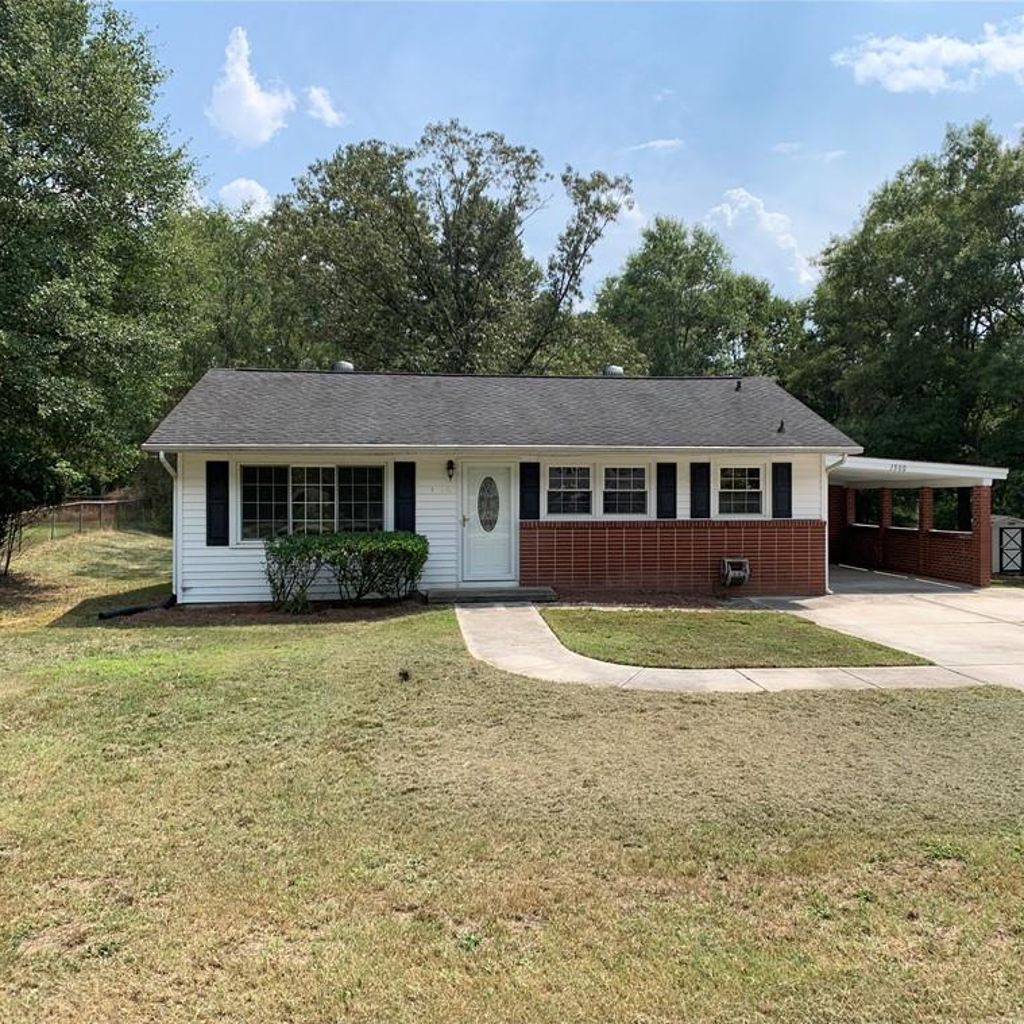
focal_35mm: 31
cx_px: 571
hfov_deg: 52.4
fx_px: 1038
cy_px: 517
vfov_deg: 52.5
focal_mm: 4.25
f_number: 1.8
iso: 25
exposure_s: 1/2033
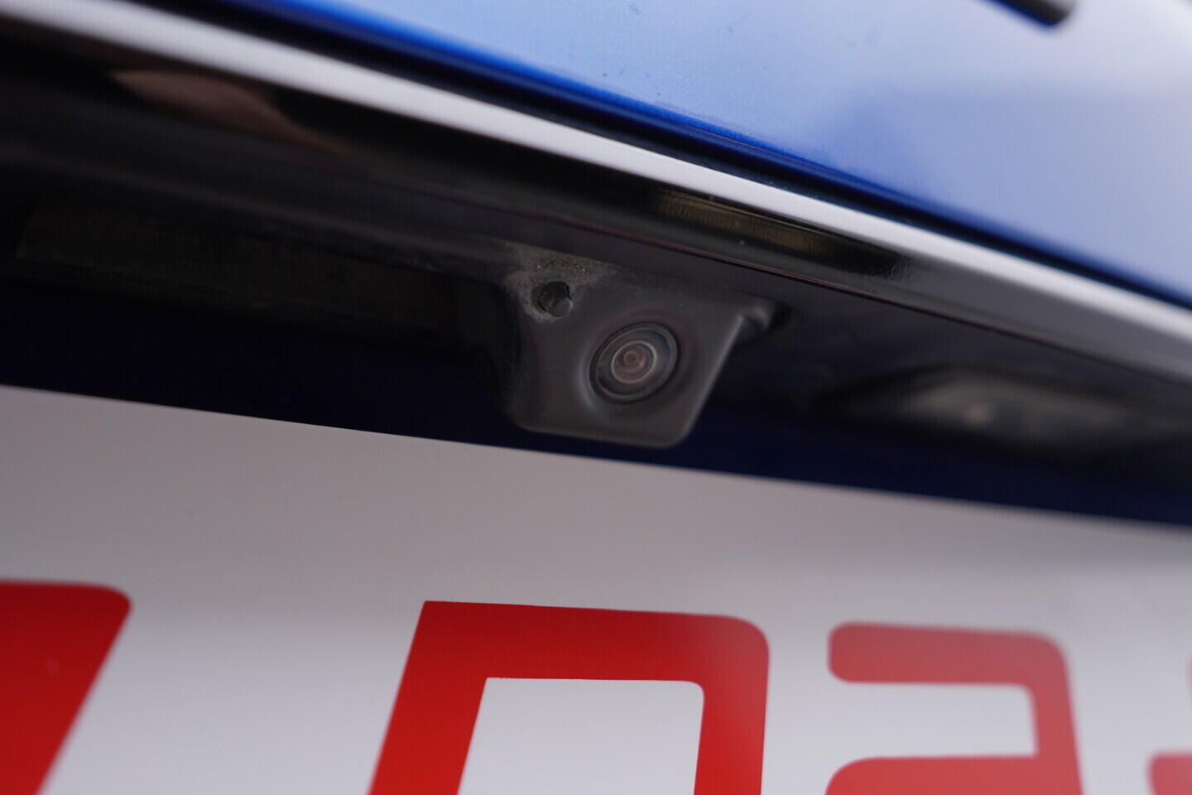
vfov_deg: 36.9
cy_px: 398
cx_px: 596
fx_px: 1192
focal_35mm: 36
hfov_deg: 53.1
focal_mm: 24
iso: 125
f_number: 3.2
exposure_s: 1/50
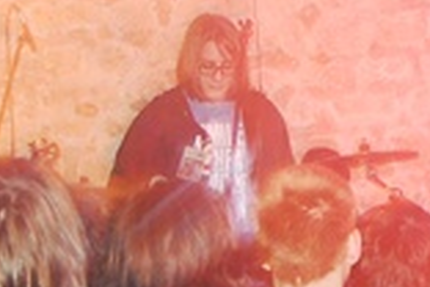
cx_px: 380
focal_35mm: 339
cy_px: 8
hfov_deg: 6.1
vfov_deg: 4.0
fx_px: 4050
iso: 200
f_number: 5.6
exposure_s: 1/1.6
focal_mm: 55
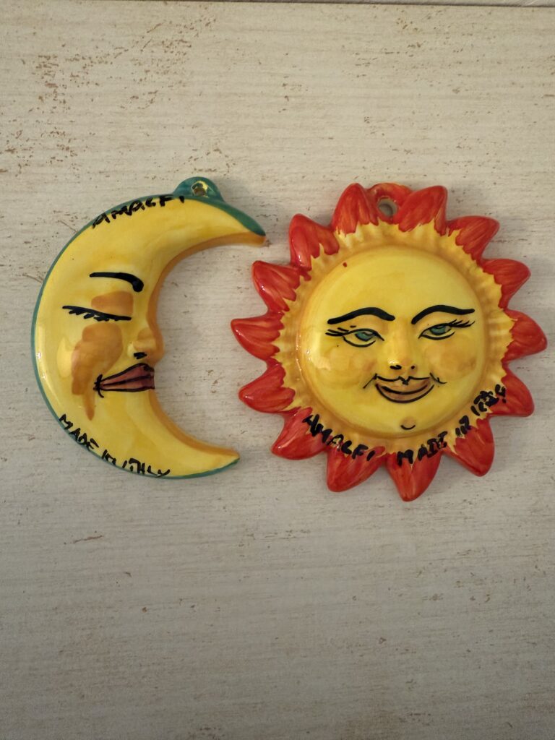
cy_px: 370
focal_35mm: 24
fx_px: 513
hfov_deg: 56.8
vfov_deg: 71.6
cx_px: 278
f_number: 2.2
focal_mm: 2.22
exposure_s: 1/50
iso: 640
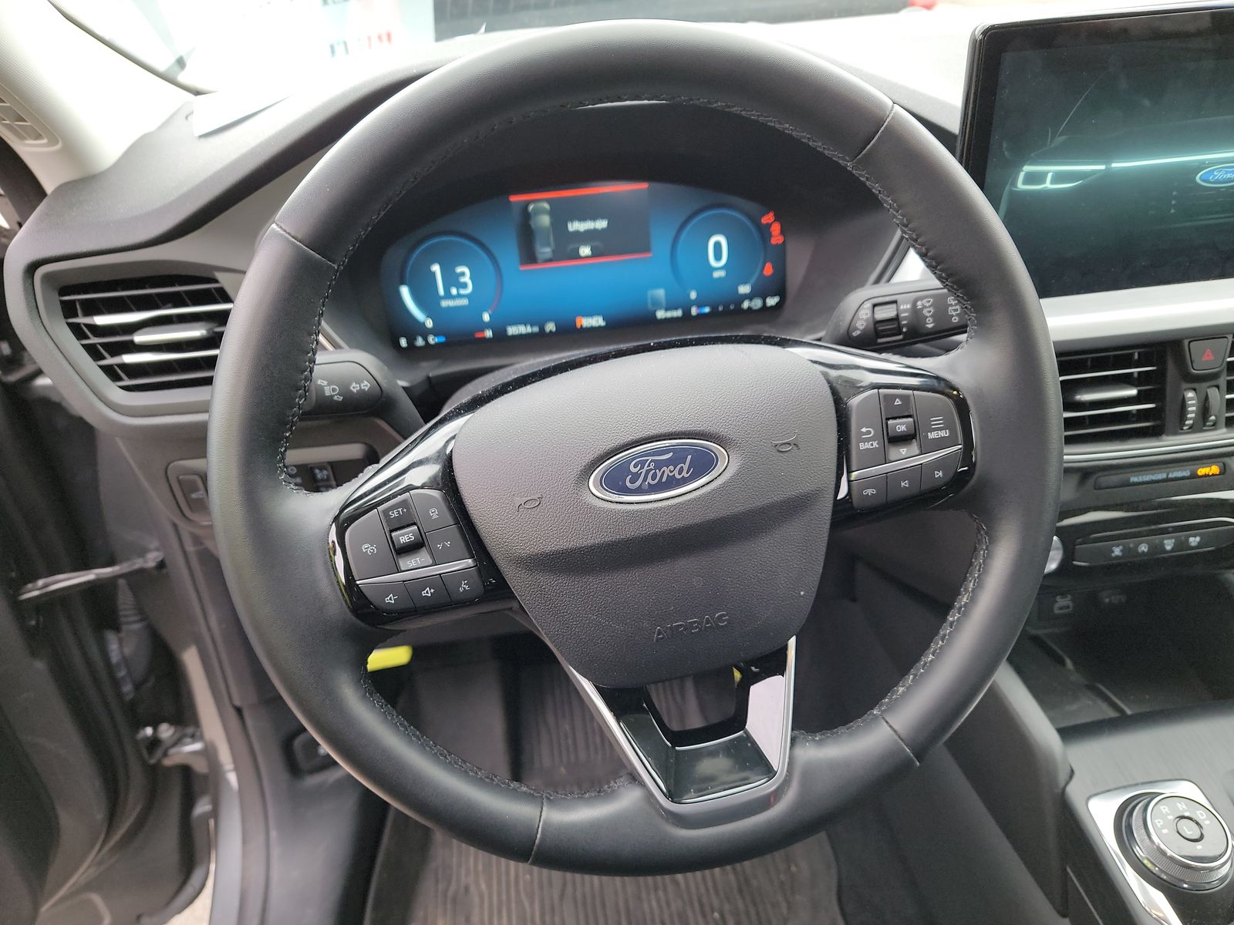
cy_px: 462
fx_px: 856
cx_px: 617
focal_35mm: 24
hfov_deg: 71.6
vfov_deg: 56.8
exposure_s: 1/59
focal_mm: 6.7
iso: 217
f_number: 1.8
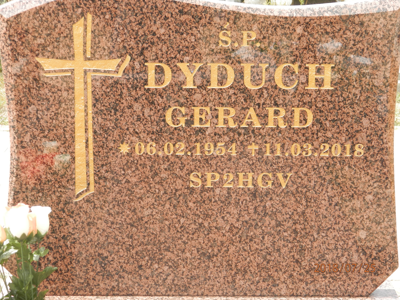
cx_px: 200
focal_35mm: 106
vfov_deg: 14.0
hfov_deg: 18.5
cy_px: 150
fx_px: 1225
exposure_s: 1/160
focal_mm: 19
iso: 80
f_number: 4.5
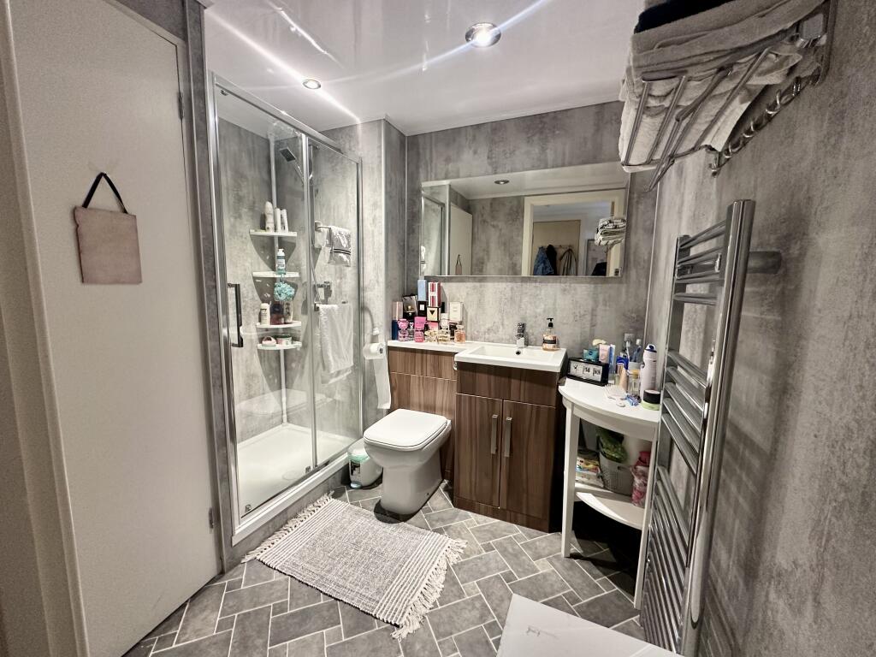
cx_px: 438
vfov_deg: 85.7
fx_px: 354
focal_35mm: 14
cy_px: 328
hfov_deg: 102.1
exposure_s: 1/50
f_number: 2.2
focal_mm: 2.22
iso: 320
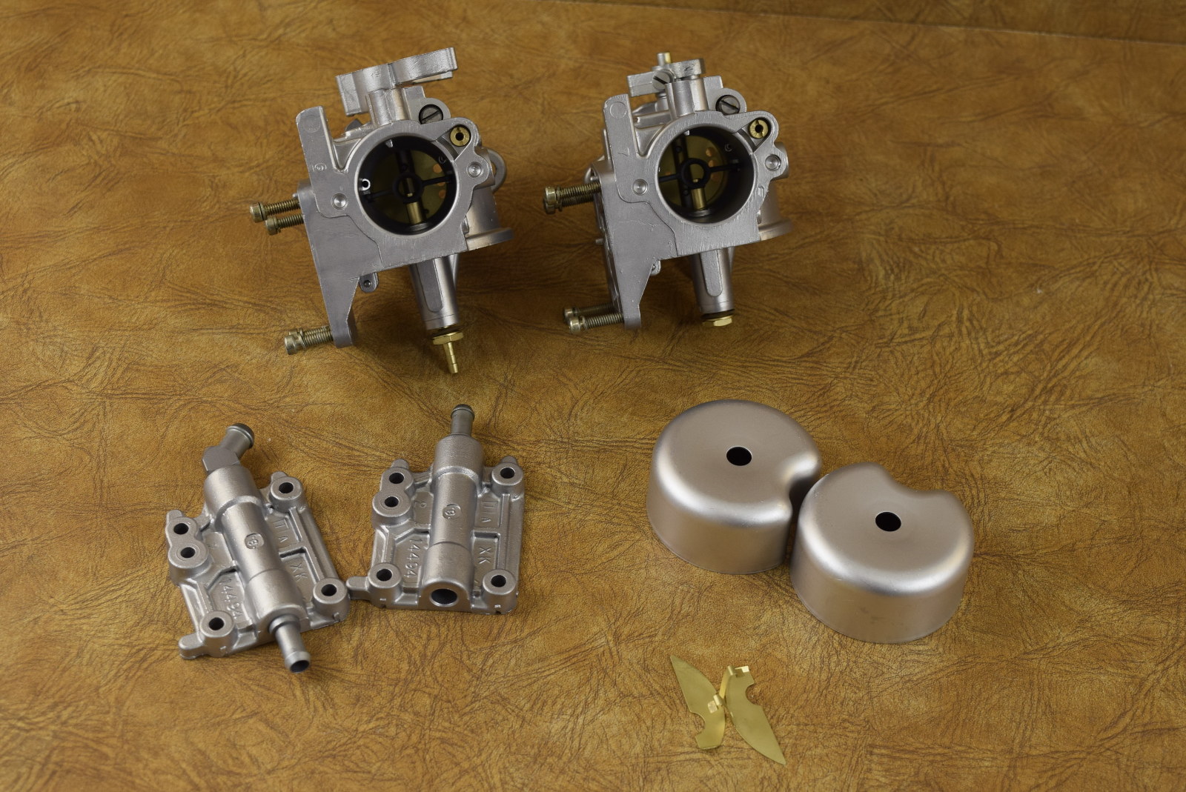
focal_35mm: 60
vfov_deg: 22.7
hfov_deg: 33.4
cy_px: 396
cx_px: 593
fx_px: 1978
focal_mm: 40
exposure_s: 1/160
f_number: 8
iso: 400
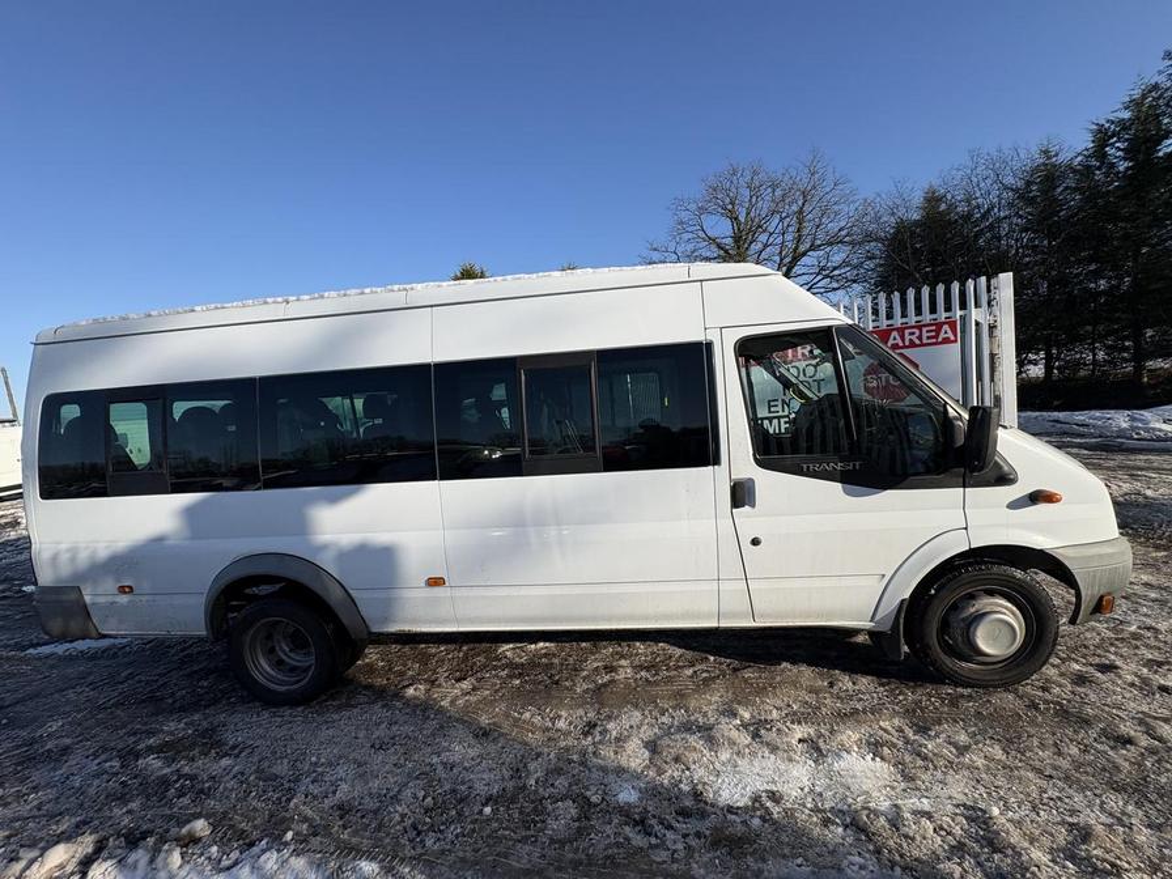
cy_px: 440
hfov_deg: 102.1
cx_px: 586
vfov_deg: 85.7
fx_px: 474
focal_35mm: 14
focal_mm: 2.22
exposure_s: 1/2494
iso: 50
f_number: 2.2
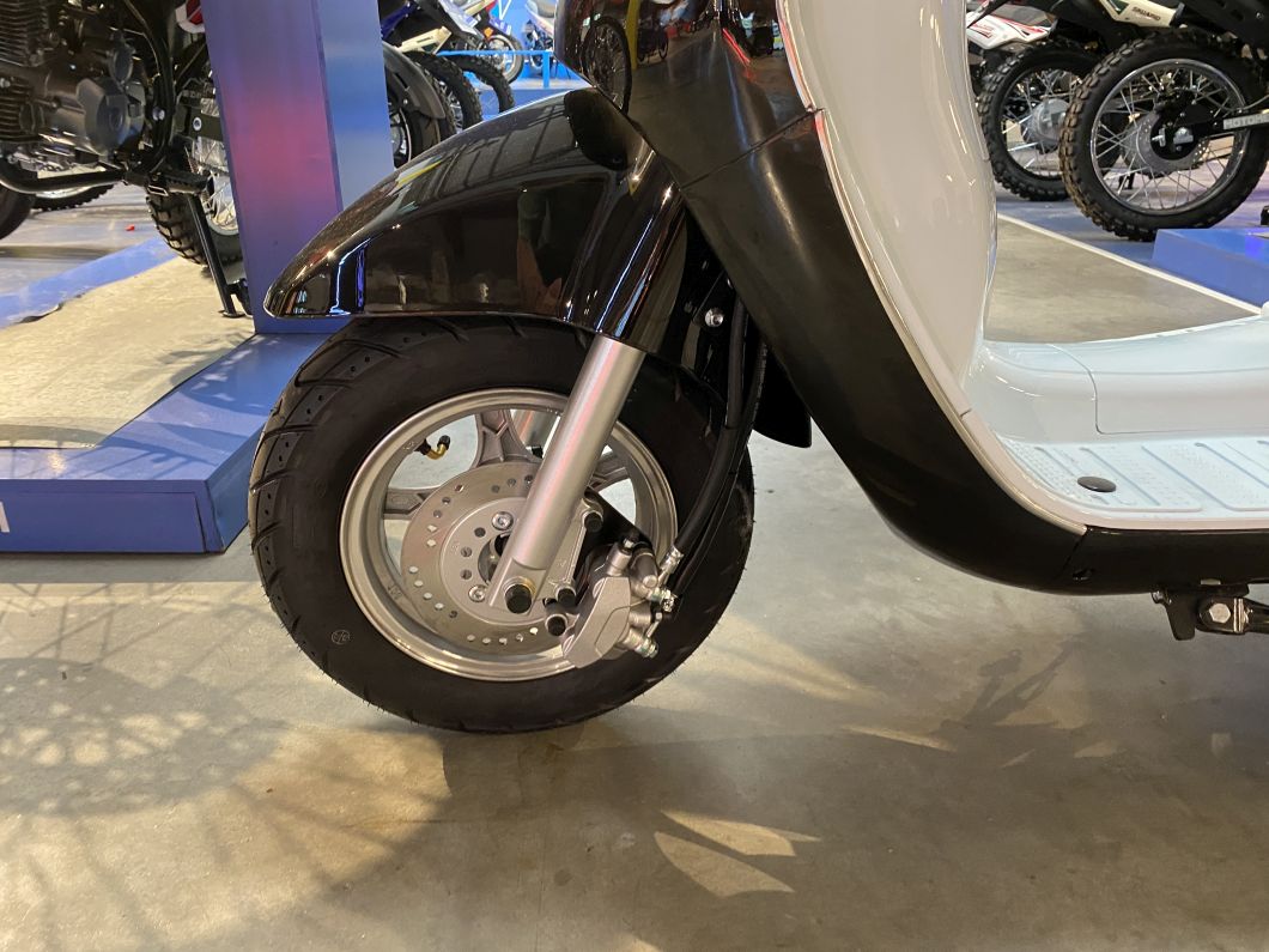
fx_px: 953
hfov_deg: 67.3
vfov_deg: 53.1
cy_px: 476
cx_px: 634
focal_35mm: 26
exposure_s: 1/50
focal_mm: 4.25
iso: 320
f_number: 1.8
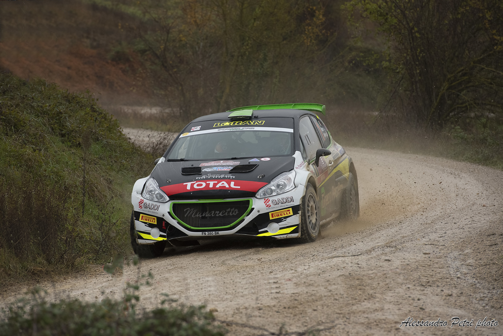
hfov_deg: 10.3
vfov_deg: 6.9
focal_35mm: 200
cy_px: 168
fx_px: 2795
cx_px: 252
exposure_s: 1/1000
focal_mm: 200
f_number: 7.1
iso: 2000
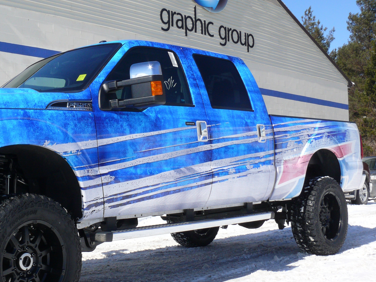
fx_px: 576
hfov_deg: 35.4
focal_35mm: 53
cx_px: 96
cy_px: 127
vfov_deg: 27.5
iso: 100
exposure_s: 1/500
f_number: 5.6
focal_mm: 7.4
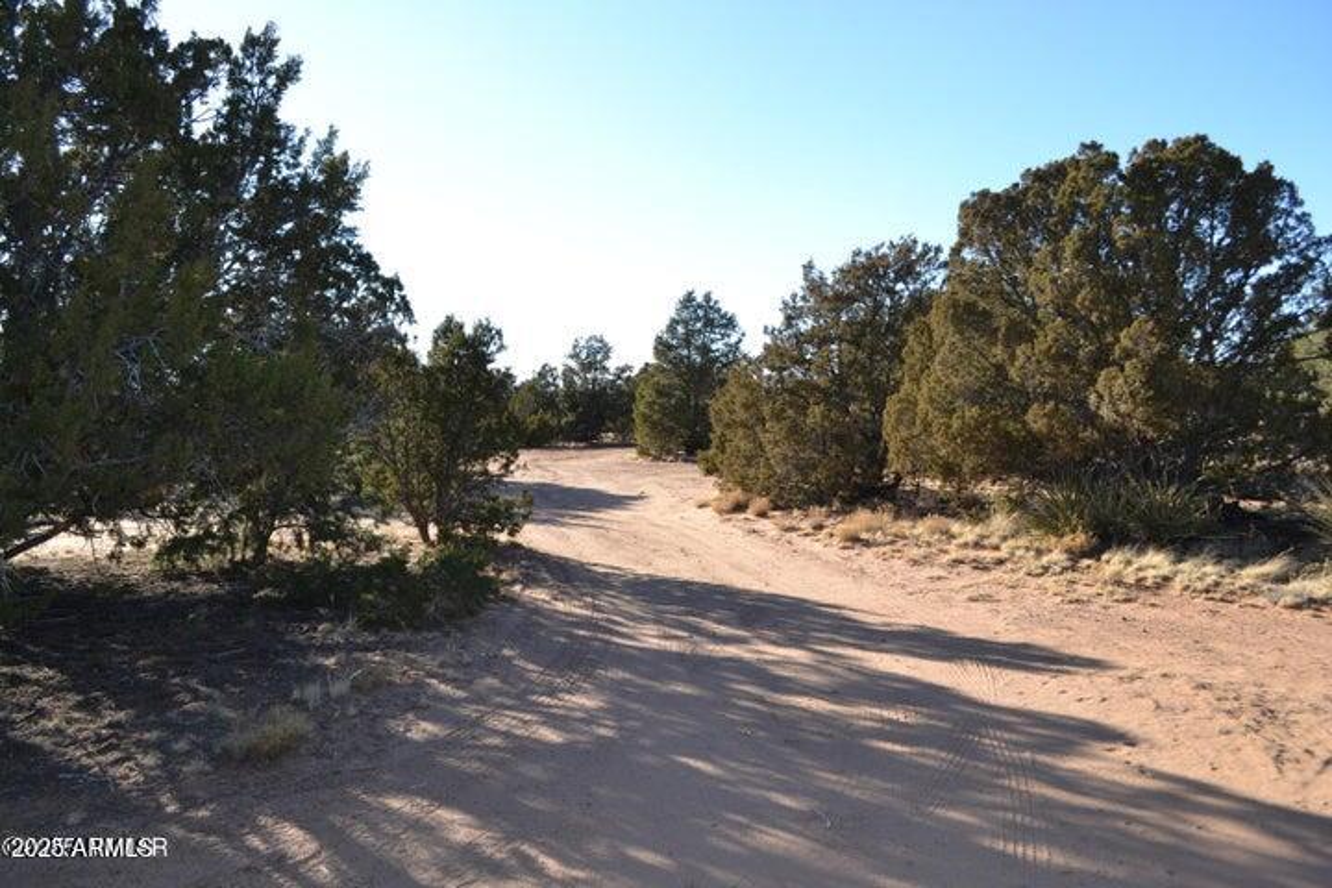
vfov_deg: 43.6
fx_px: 1110
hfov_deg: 61.9
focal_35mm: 30
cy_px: 444
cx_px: 666
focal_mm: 20
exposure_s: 1/200
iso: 100
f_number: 6.3
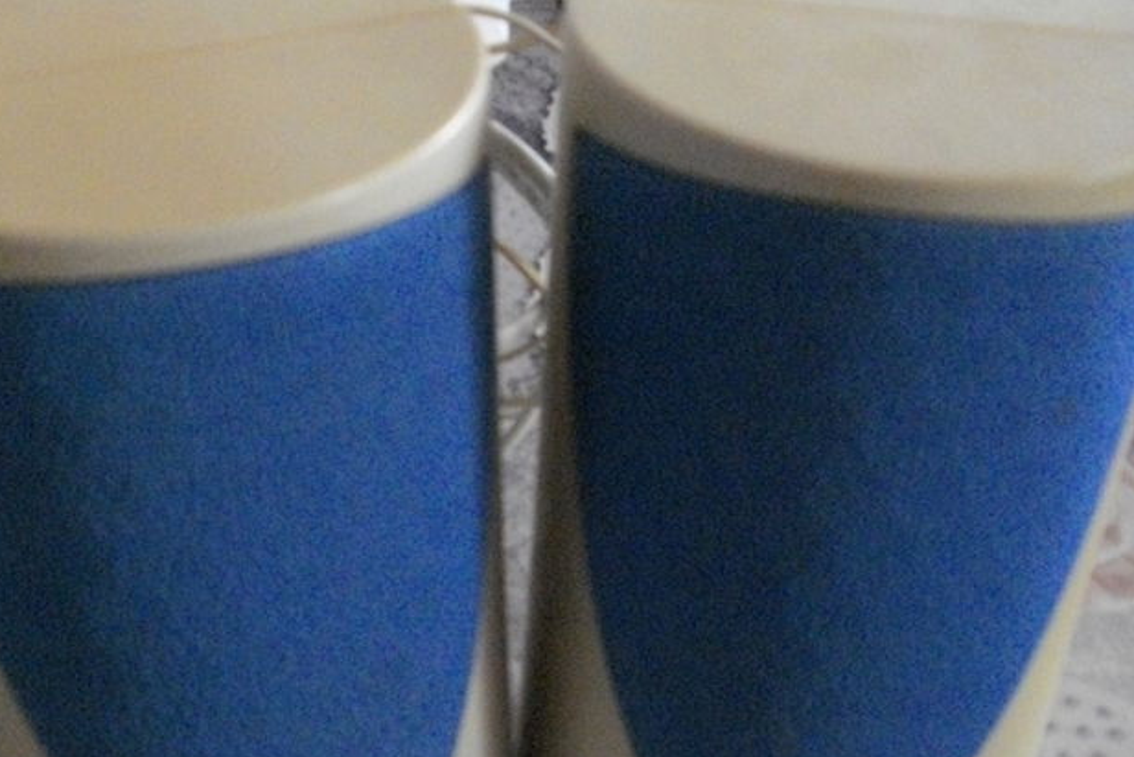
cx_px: 466
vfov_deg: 24.9
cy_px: 512
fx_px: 1701
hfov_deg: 36.8
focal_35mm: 54
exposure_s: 1/50
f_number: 2.9
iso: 1074
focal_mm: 5.7
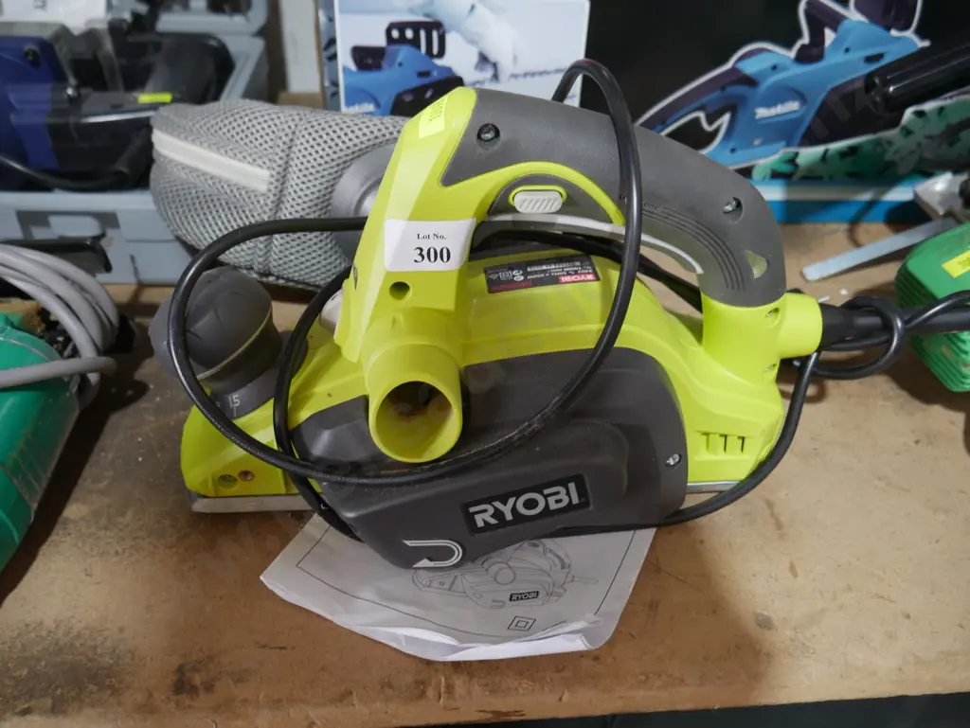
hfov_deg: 63.4
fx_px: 785
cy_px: 364
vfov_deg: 49.8
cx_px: 485
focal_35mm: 28
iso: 500
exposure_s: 1/60
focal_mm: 14
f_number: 3.5
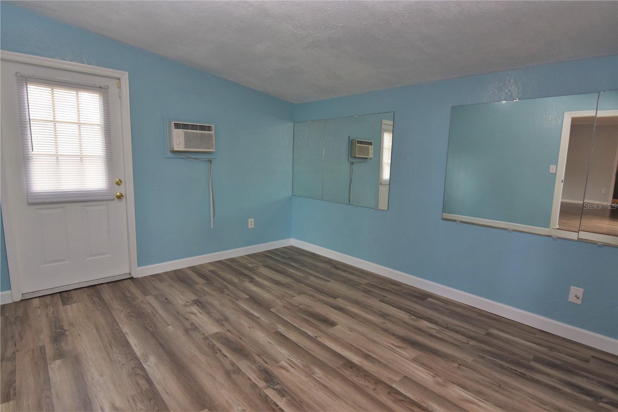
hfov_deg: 95.0
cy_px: 206
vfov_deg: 72.0
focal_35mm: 16
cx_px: 309
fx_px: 283
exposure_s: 1/125
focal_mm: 11
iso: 800
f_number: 5.6
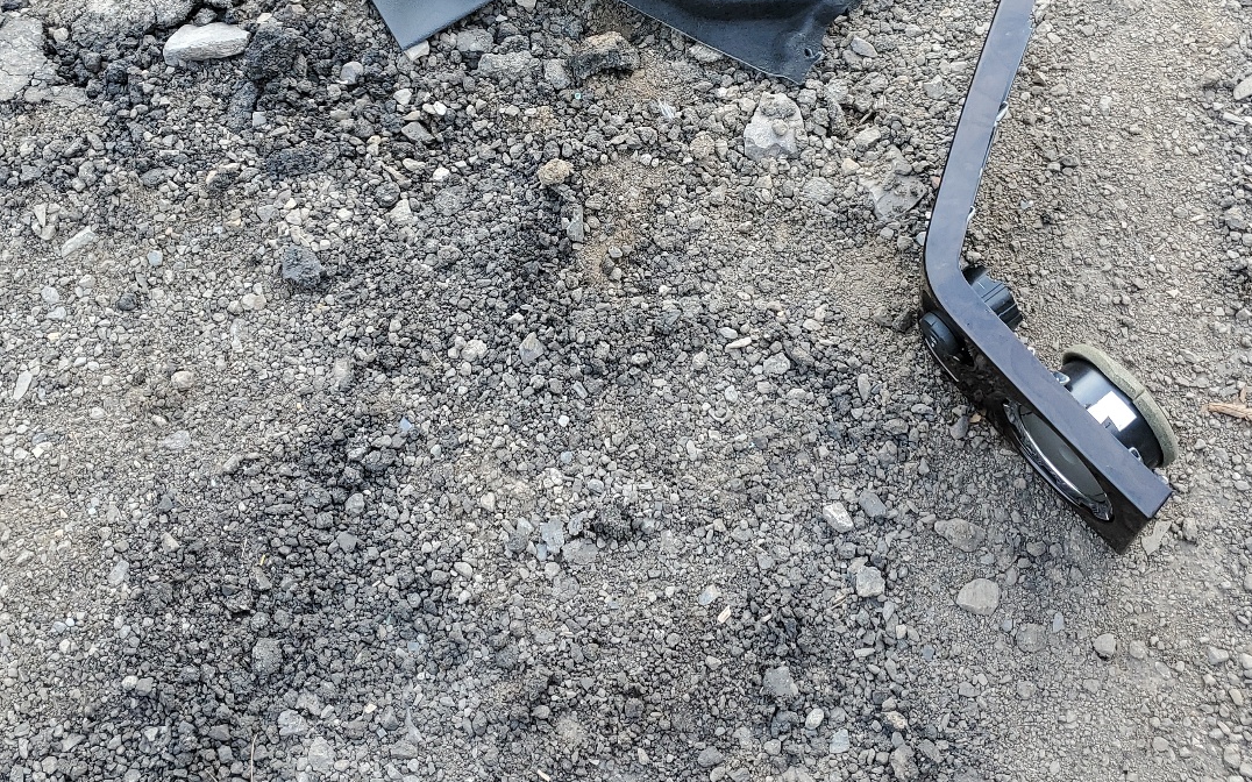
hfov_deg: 48.2
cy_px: 149
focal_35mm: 41
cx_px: 576
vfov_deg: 30.4
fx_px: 1399
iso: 50
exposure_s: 1/179
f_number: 1.5
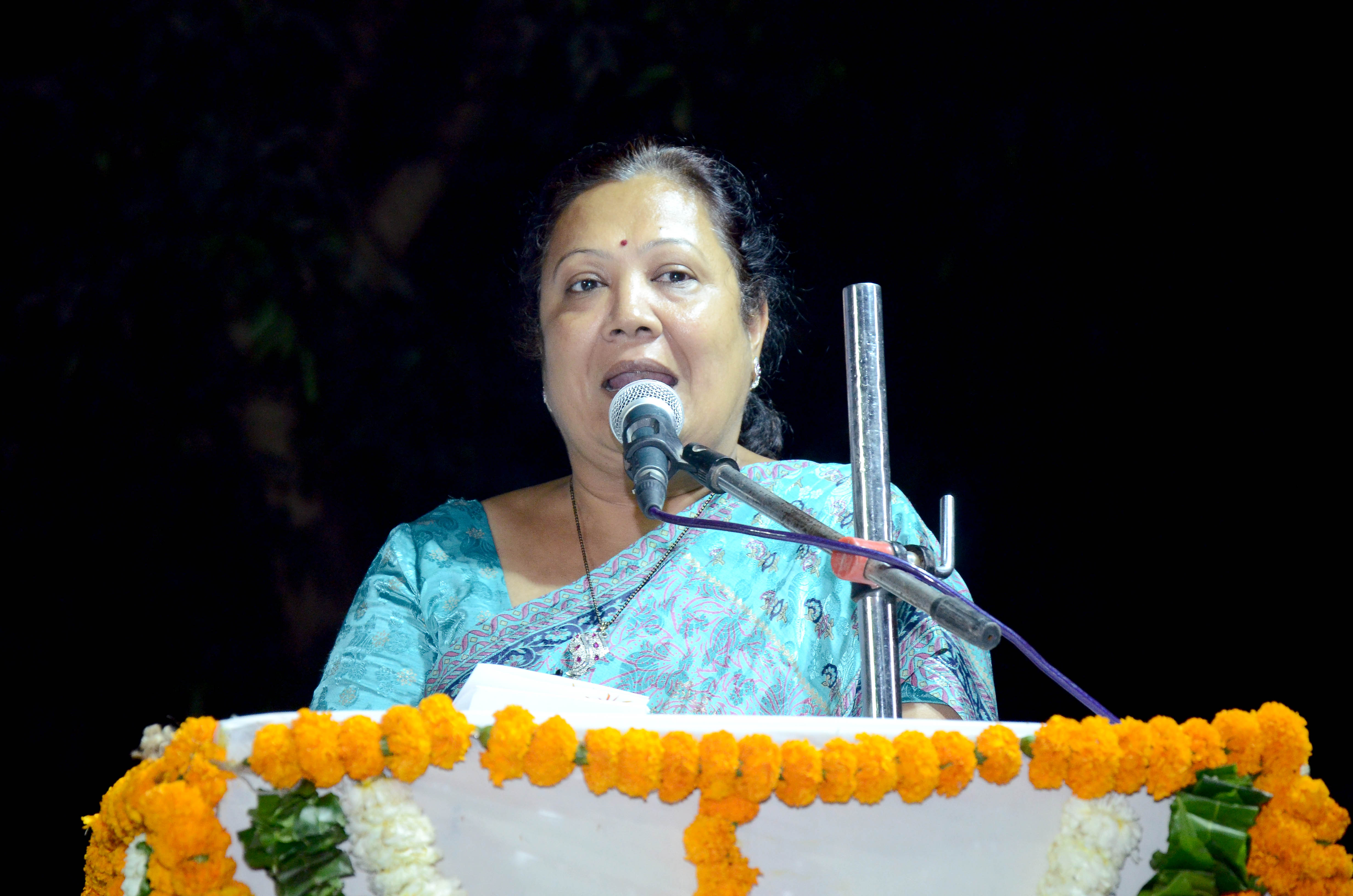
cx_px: 676
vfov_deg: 8.7
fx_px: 5907
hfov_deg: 13.1
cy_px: 448
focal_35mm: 158
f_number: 5.6
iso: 2000
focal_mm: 105
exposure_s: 1/200
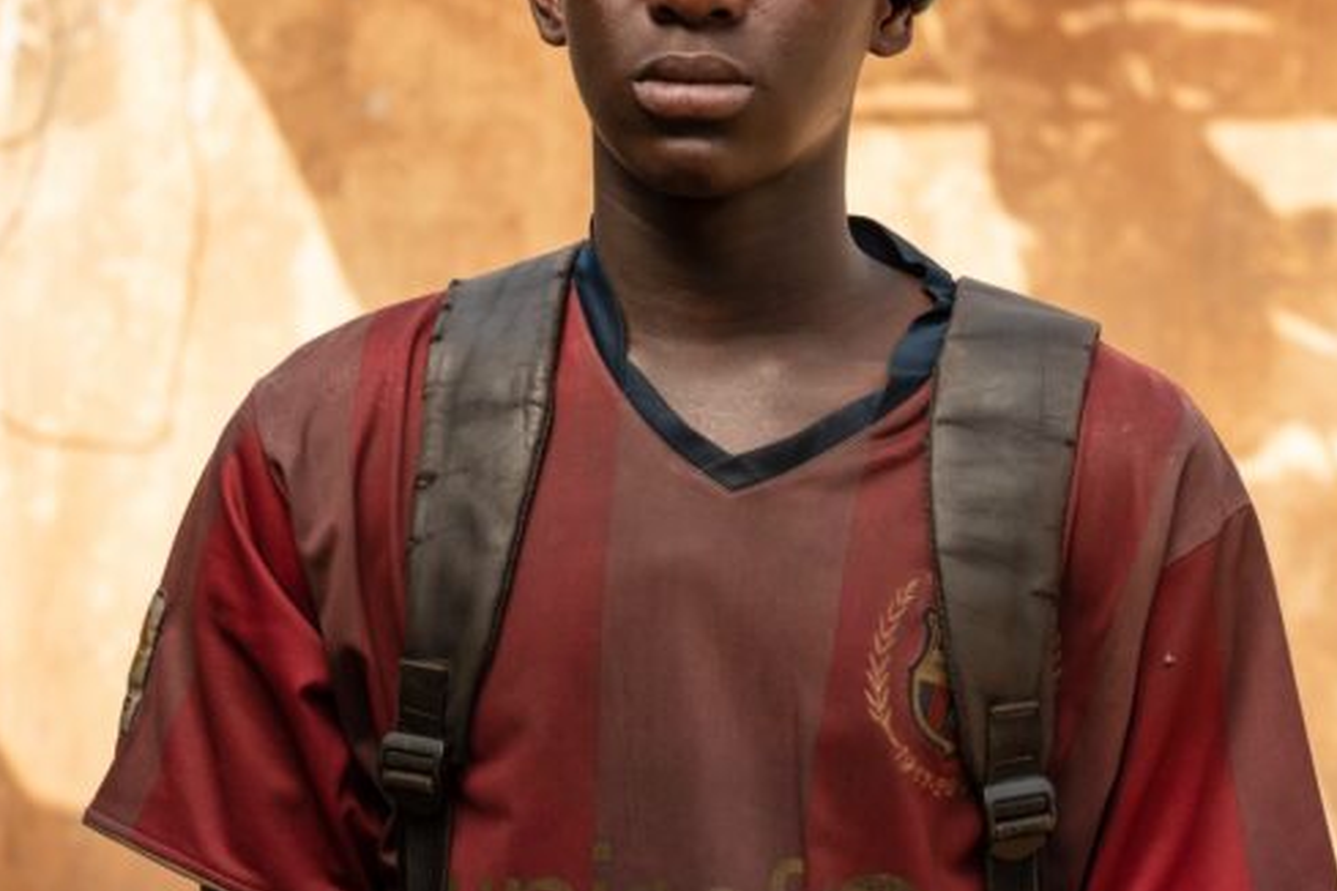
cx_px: 711
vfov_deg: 7.8
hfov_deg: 11.7
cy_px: 235
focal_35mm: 176
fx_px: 6536
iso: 160
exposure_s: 1/1000
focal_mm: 74.4
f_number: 4
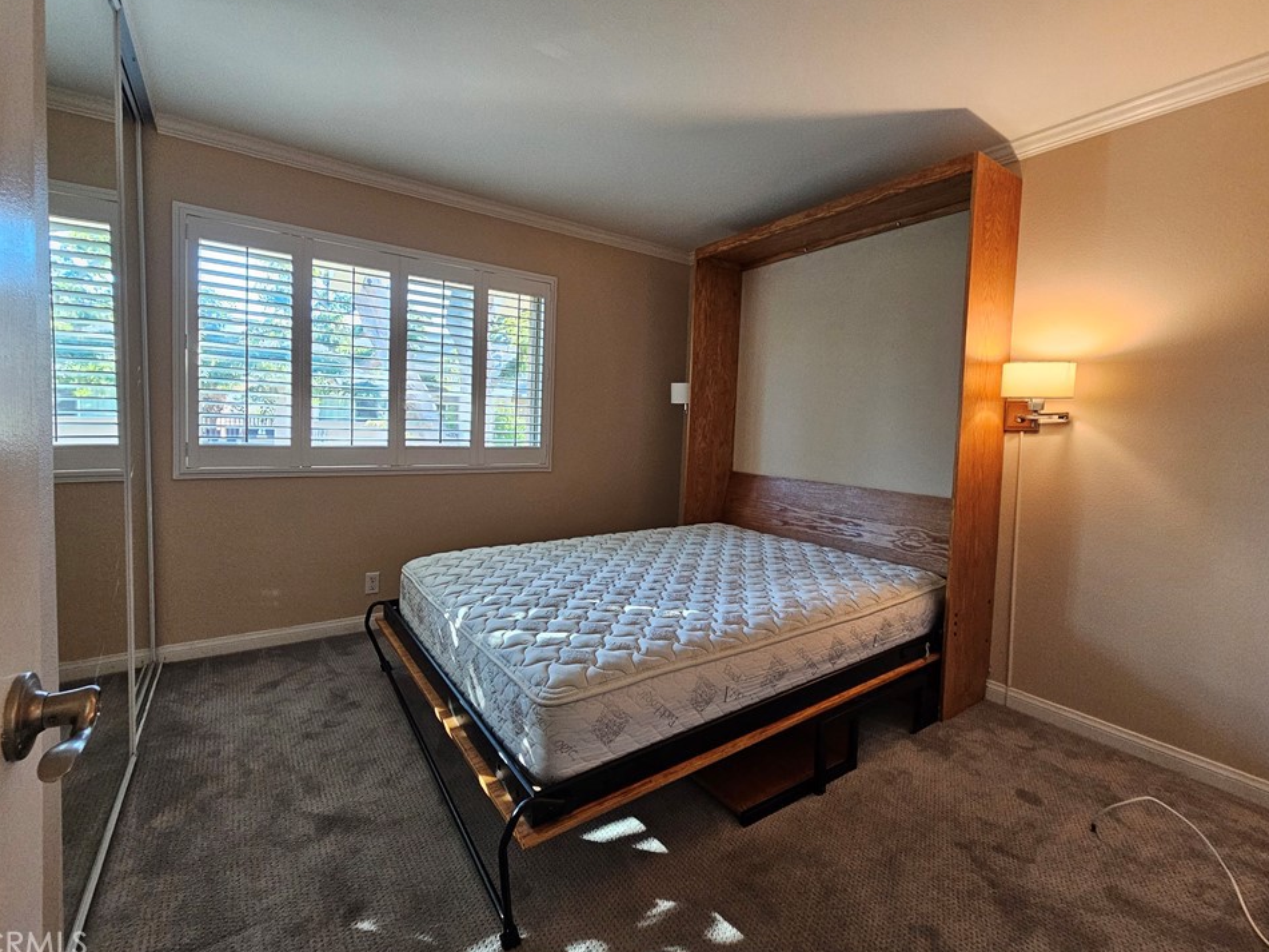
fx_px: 513
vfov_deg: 85.6
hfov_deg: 102.1
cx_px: 632
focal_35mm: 14
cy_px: 450
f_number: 2.2
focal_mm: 2.2
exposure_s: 1/60
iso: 320
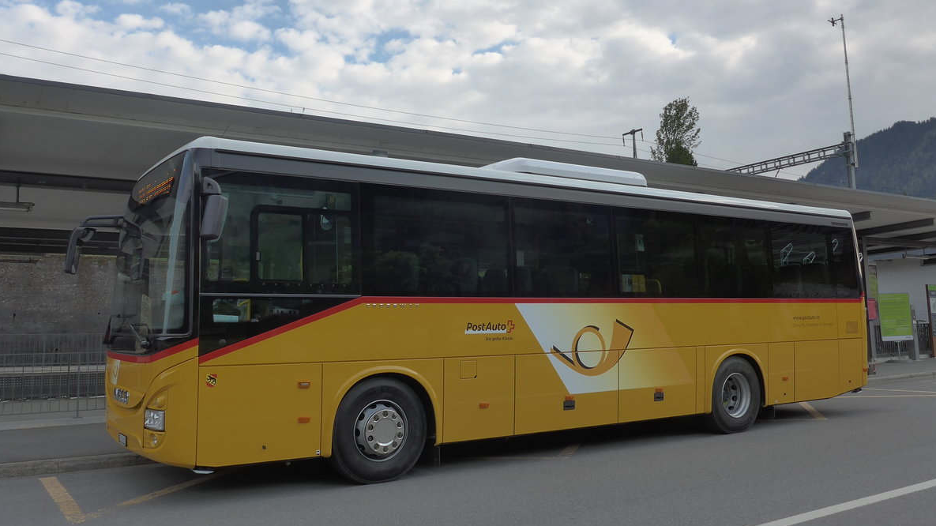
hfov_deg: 61.0
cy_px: 235
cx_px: 471
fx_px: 794
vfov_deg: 36.6
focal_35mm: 32
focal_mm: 6
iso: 160
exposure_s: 1/640
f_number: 3.5
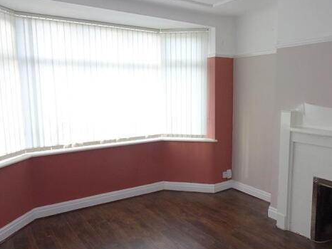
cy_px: 130
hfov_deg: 59.8
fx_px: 288
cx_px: 183
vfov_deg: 46.8
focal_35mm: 30
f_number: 3.5
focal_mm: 4.1
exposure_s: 1/30
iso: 160
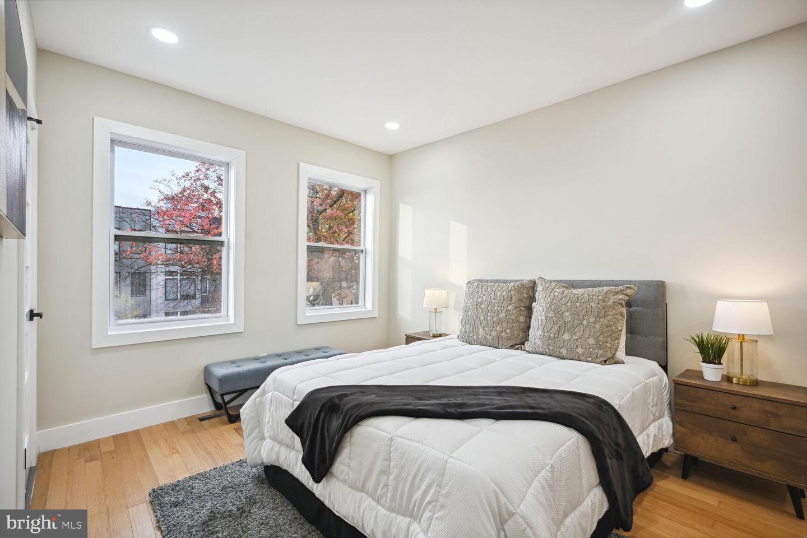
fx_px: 359
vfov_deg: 73.7
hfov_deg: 96.7
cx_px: 404
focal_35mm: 16
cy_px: 269
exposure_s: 1/25
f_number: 9
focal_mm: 16
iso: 200
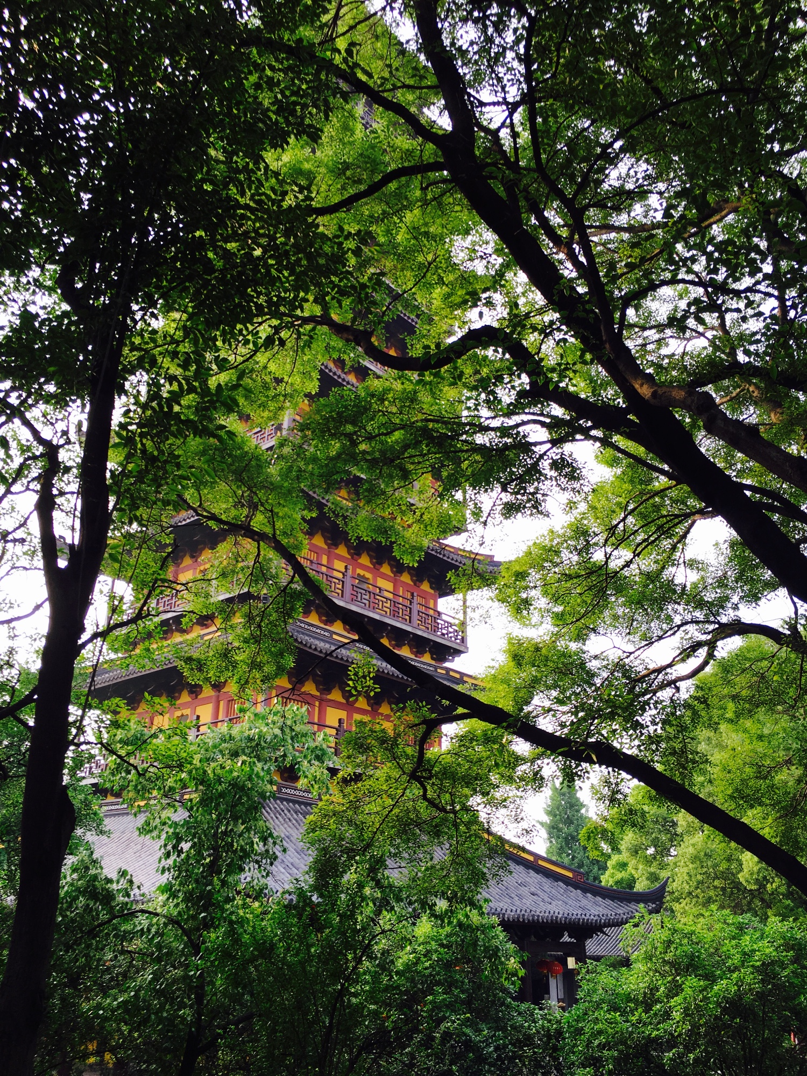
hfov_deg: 48.2
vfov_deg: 61.7
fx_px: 901
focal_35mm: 29
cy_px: 538
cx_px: 404
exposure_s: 1/206
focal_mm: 4.15
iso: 25
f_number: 2.2
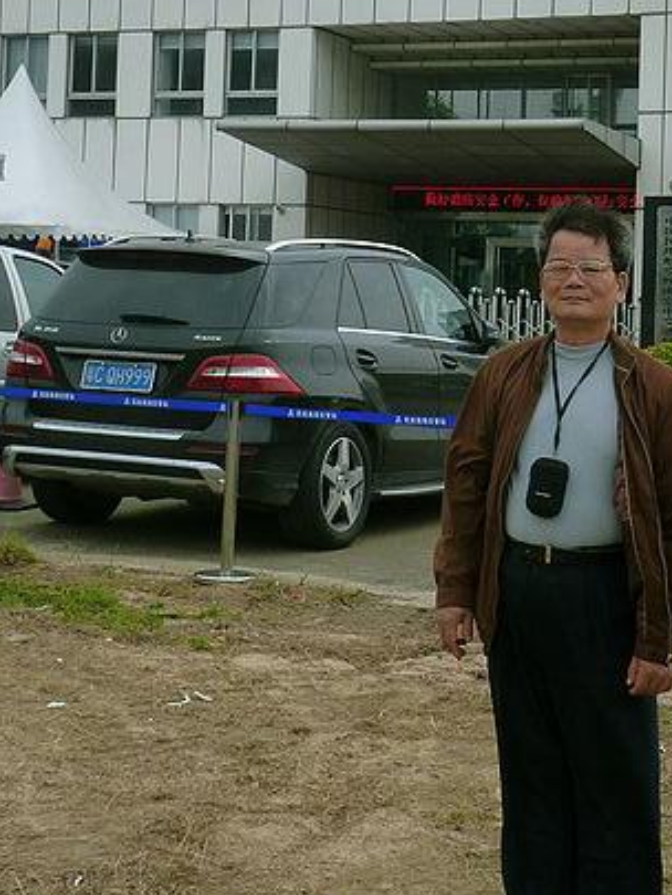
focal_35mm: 75
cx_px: 376
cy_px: 212
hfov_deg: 19.6
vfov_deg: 25.6
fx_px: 1940
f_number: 3.9
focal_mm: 6.7
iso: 125
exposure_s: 1/800
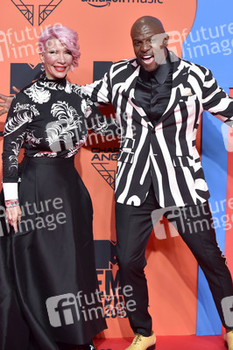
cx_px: 116
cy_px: 175
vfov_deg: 25.4
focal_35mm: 80
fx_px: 778
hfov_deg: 17.0
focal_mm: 80
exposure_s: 1/250
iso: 2000
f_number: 3.5
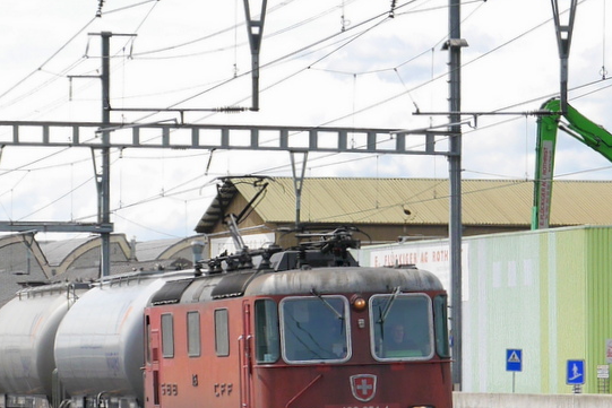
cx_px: 275
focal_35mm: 194
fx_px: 3299
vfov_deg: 7.1
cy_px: 328
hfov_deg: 10.6
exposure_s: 1/400
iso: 160
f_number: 8
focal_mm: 42
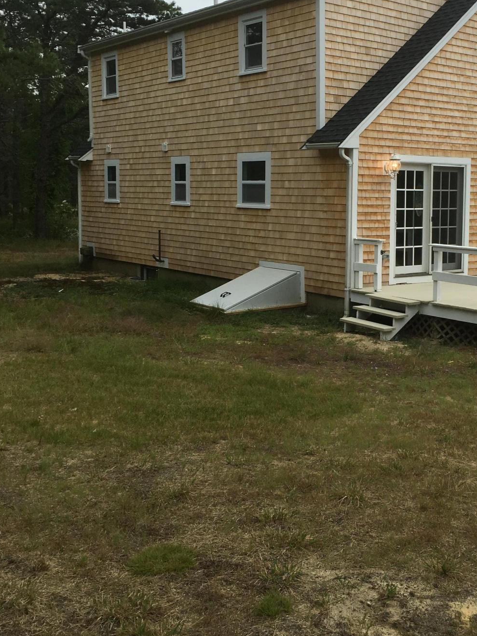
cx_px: 342
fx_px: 808
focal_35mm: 44
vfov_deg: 42.9
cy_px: 280
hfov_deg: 32.4
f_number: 2.2
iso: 25
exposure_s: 1/605
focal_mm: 4.15
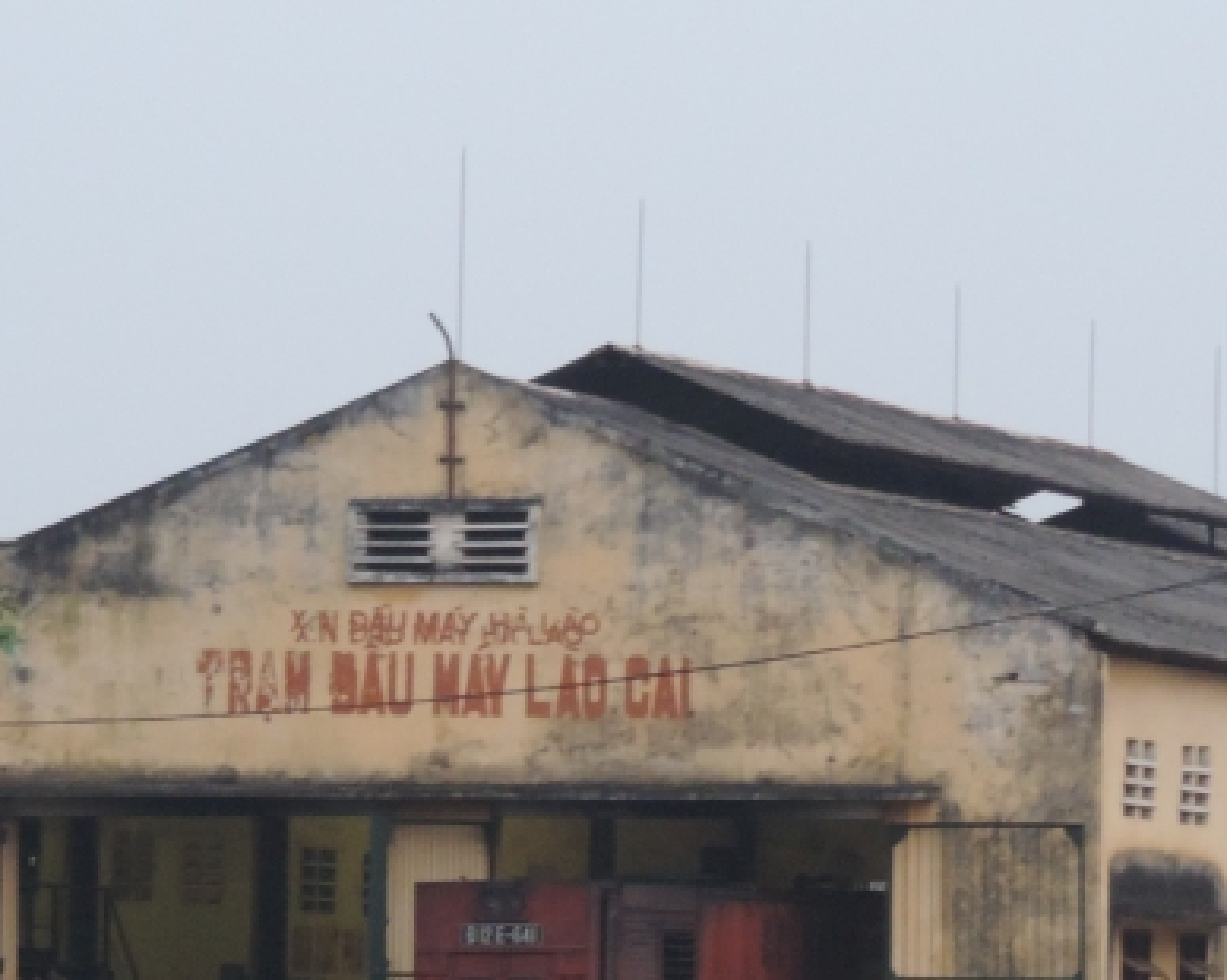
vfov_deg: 5.0
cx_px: 522
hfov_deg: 6.2
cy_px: 847
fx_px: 11324
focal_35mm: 312
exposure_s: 1/13
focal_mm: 27.6
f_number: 4.4
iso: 800
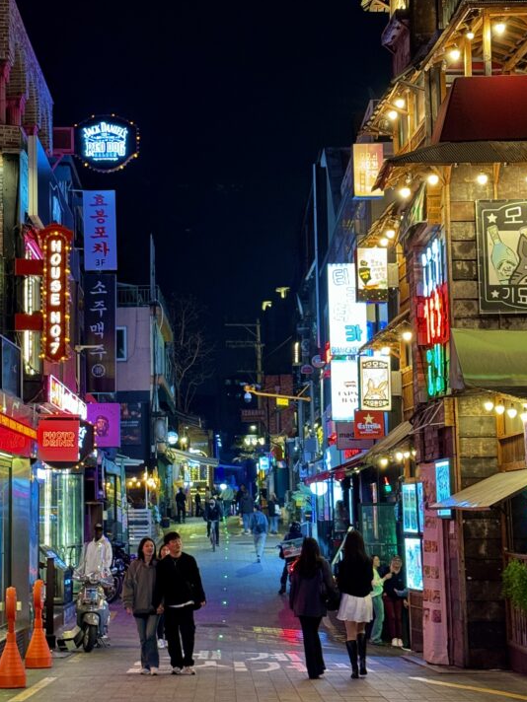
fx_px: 1401
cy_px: 341
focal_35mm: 69
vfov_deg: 28.2
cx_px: 189
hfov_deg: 21.3
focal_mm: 6.86
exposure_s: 1/40
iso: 250
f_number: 1.78
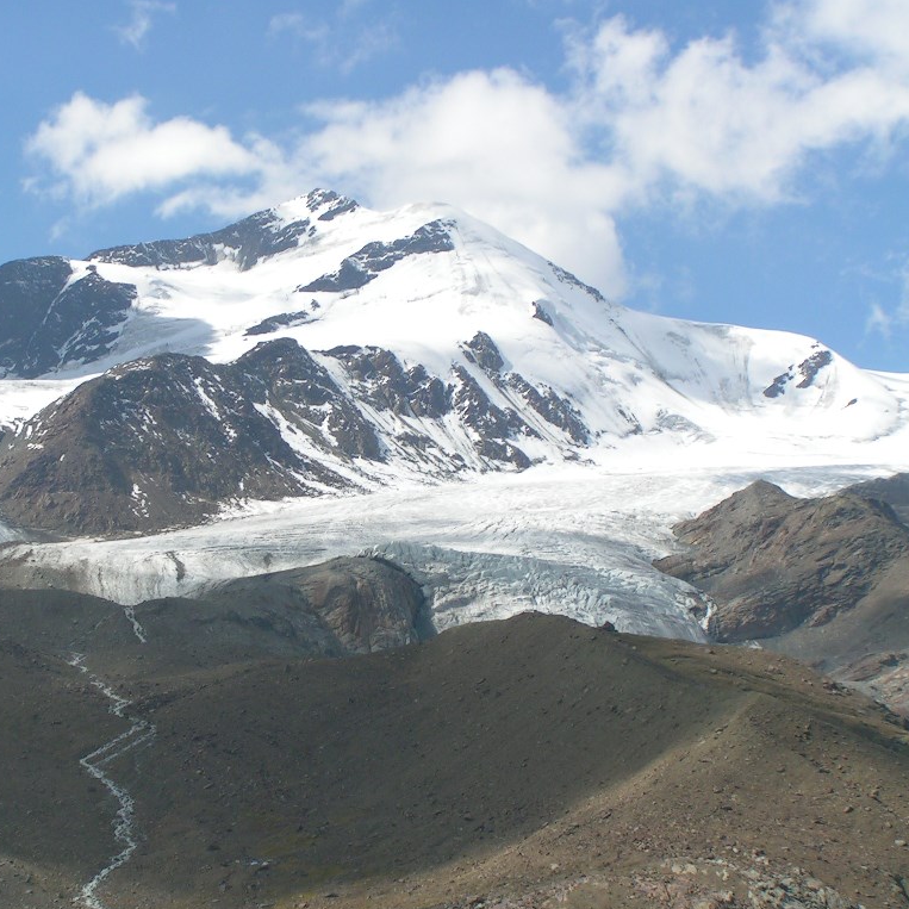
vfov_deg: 19.5
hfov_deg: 19.5
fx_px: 2644
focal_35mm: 89
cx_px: 328
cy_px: 455
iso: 50
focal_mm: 11.5
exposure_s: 1/1000
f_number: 4.5
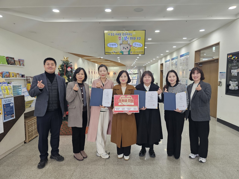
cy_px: 90
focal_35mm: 23
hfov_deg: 73.9
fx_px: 159
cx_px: 120
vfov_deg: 58.9
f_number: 1.7
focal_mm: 6.3
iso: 200
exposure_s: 1/120
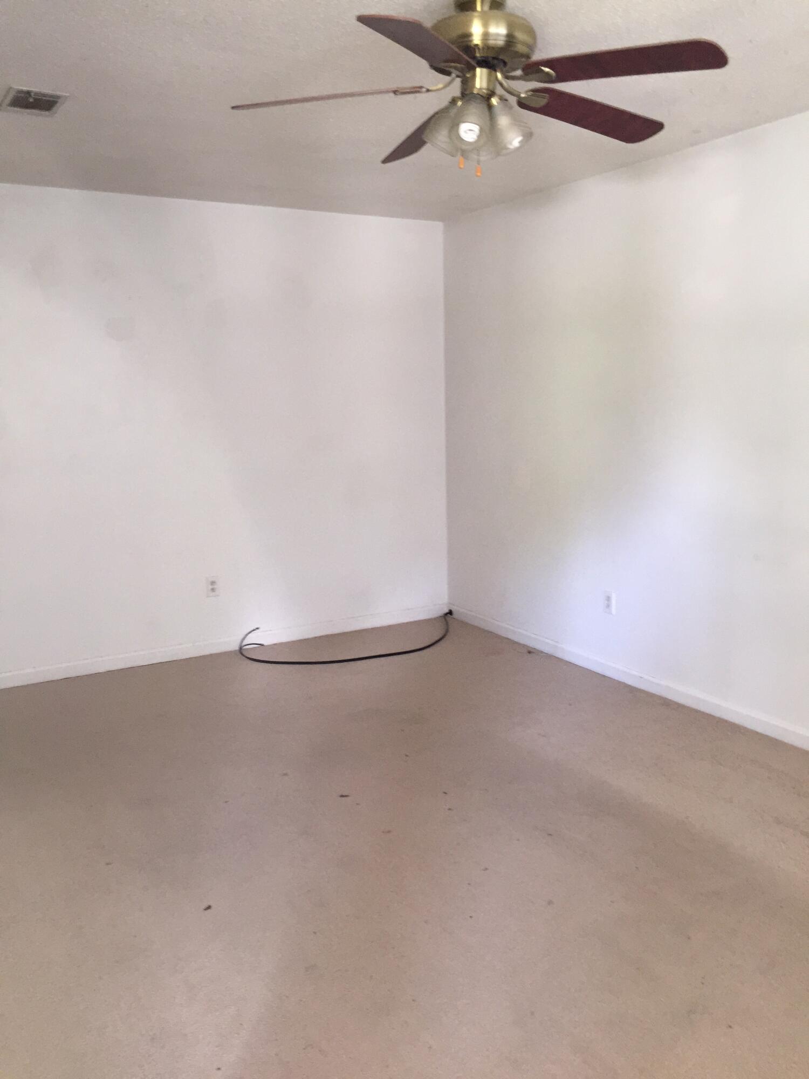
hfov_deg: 48.2
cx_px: 404
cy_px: 540
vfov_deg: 61.7
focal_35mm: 29
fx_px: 904
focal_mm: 4.15
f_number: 2.2
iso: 160
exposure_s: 1/24
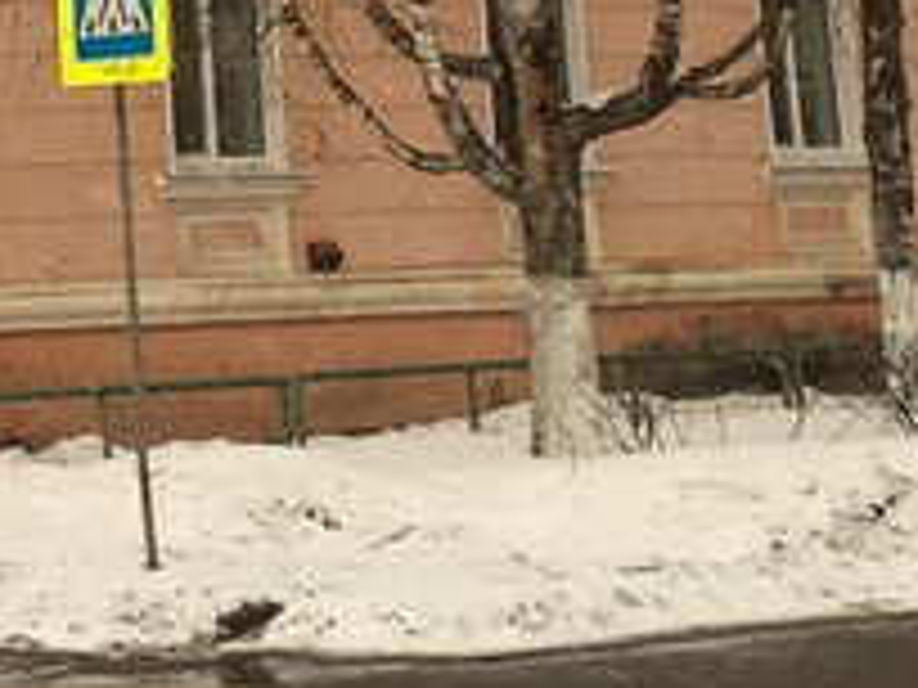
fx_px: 3766
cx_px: -238
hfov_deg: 13.4
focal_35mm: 142
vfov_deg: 9.8
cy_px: -625
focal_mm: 4.15
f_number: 2.2
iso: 25
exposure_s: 1/409
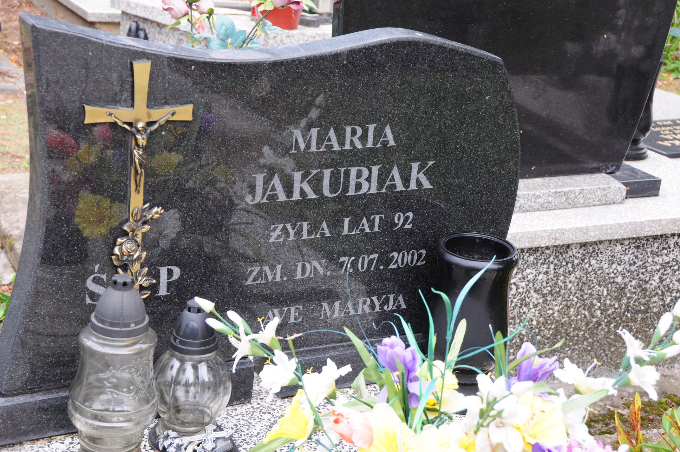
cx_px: 340
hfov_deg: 29.3
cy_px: 226
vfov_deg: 19.7
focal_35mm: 69
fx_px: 1302
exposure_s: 1/80
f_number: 7.1
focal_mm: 46
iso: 320
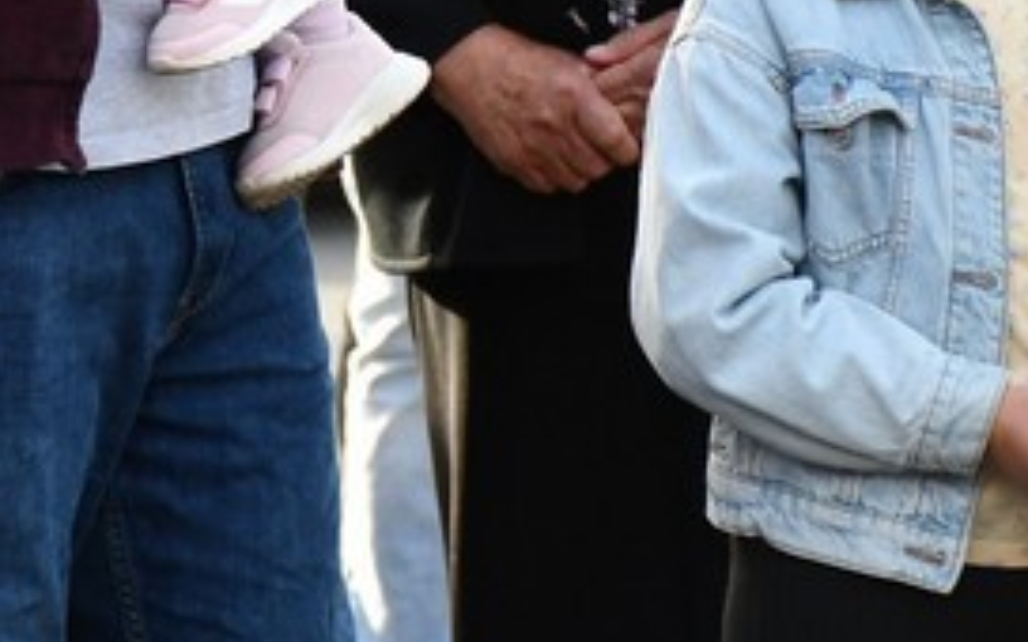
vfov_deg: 2.5
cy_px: -145
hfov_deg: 4.1
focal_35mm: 518
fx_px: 14512
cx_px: 257
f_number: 5.3
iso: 800
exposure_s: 1/500
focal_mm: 90
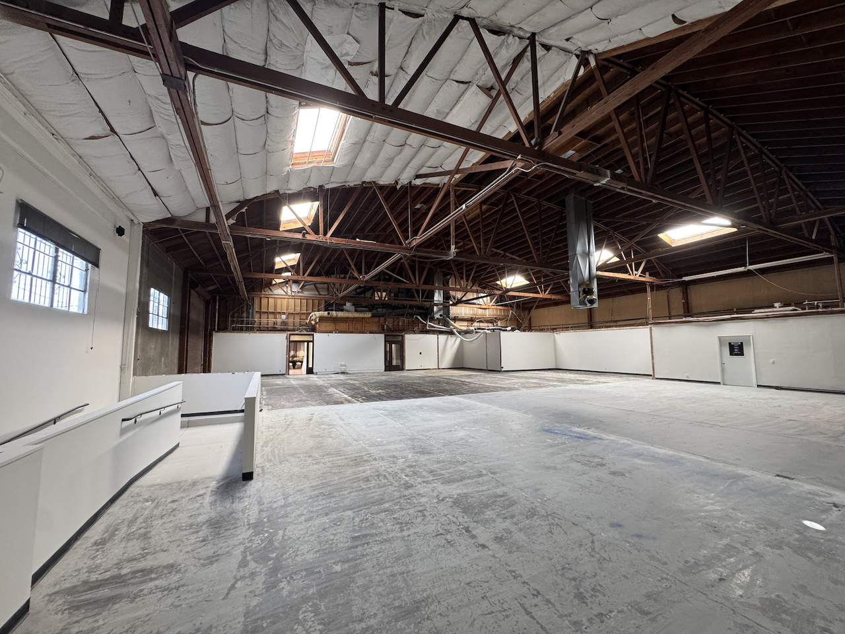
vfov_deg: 85.7
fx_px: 342
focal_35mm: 14
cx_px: 422
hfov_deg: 102.1
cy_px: 317
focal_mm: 2.22
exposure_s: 1/120
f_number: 2.2
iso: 250
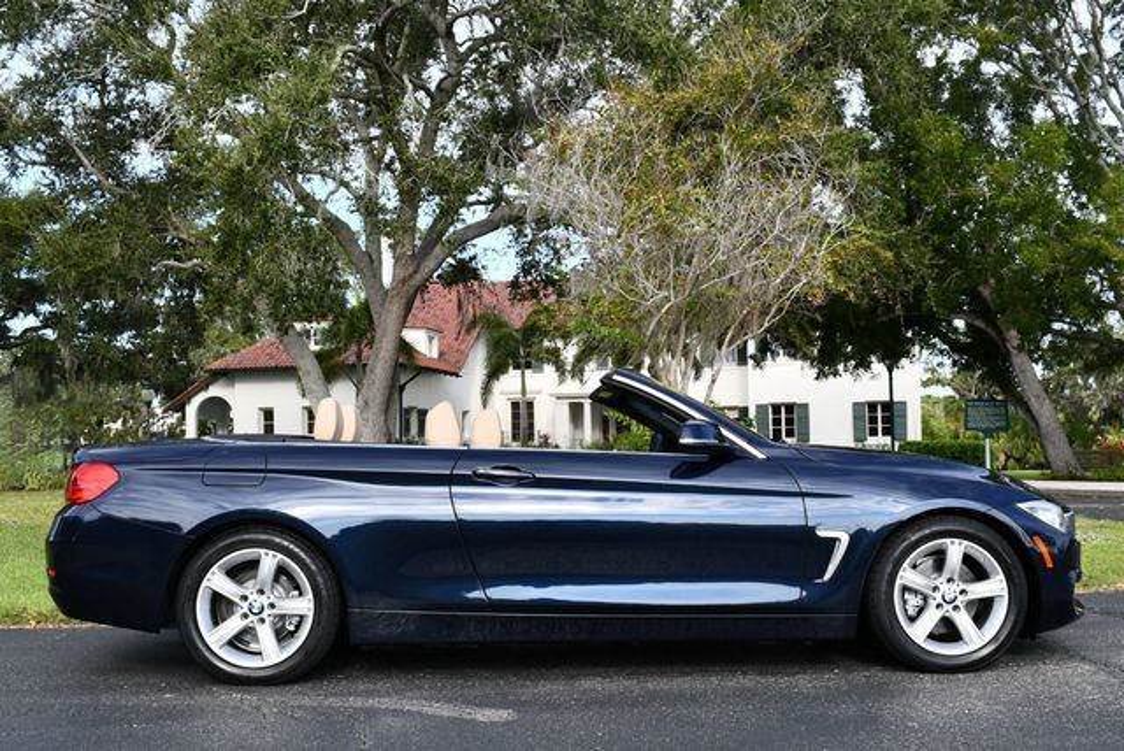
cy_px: 376
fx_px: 1312
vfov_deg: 32.0
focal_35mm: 42
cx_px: 562
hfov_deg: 46.4
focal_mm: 21
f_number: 8
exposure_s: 1/250
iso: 200
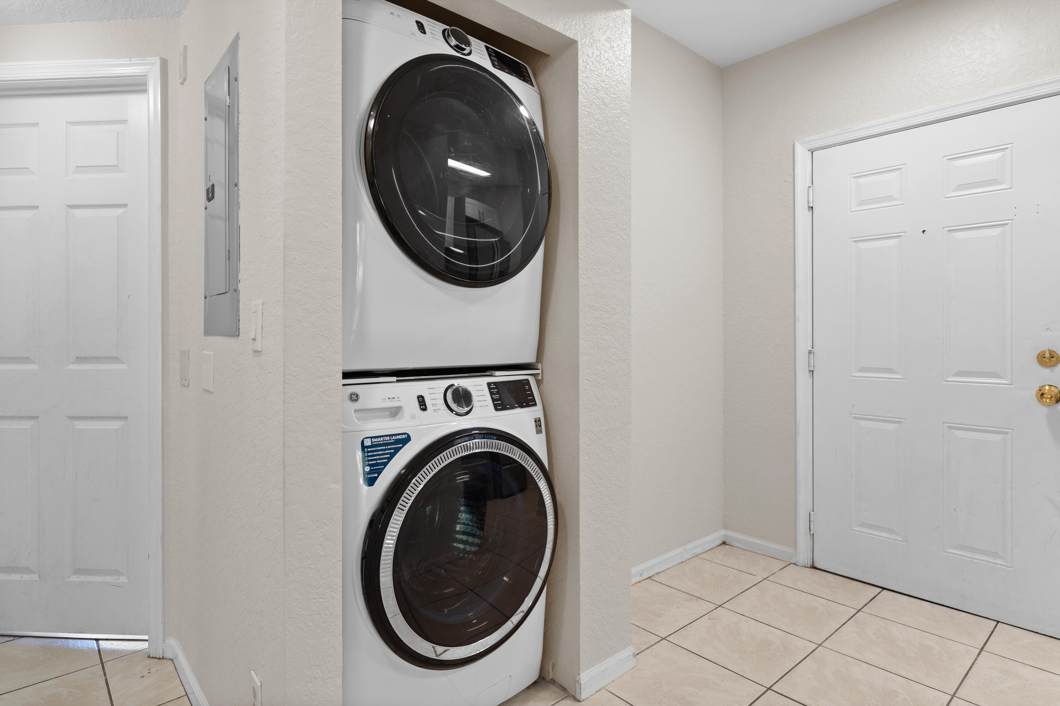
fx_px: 553
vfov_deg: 65.1
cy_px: 353
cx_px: 530
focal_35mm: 19
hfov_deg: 87.5
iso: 100
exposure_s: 1/5
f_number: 4
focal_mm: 18.8
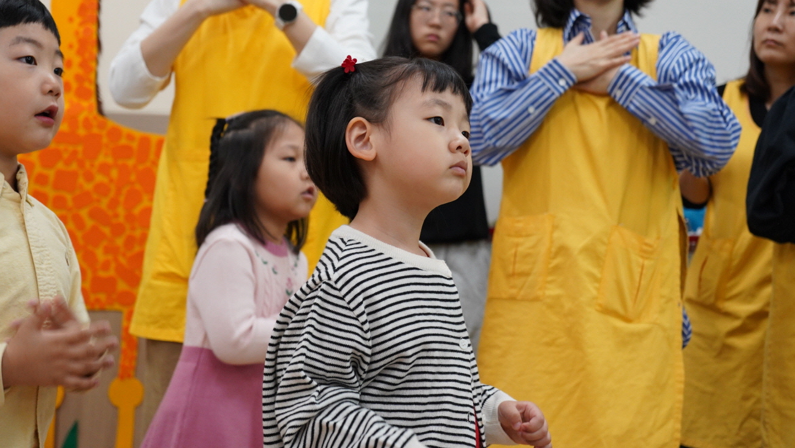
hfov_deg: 33.3
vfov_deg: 19.1
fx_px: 1328
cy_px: 191
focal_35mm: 63
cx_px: 397
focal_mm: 60
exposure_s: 1/125
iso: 2500
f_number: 5.6
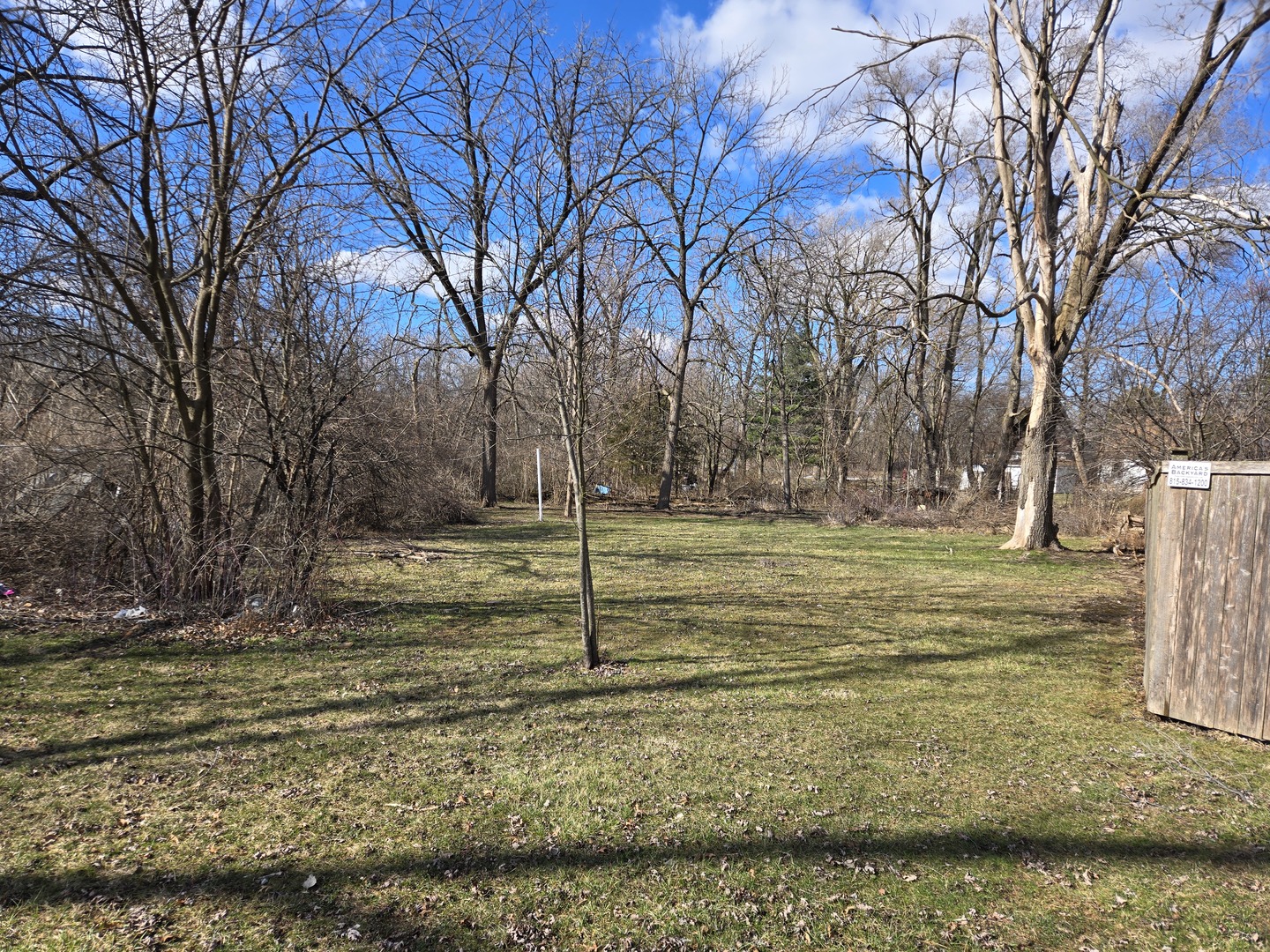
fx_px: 844
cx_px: 635
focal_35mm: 23
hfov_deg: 73.9
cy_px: 476
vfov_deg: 58.9
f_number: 1.8
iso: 25
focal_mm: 5.4
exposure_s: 1/1218
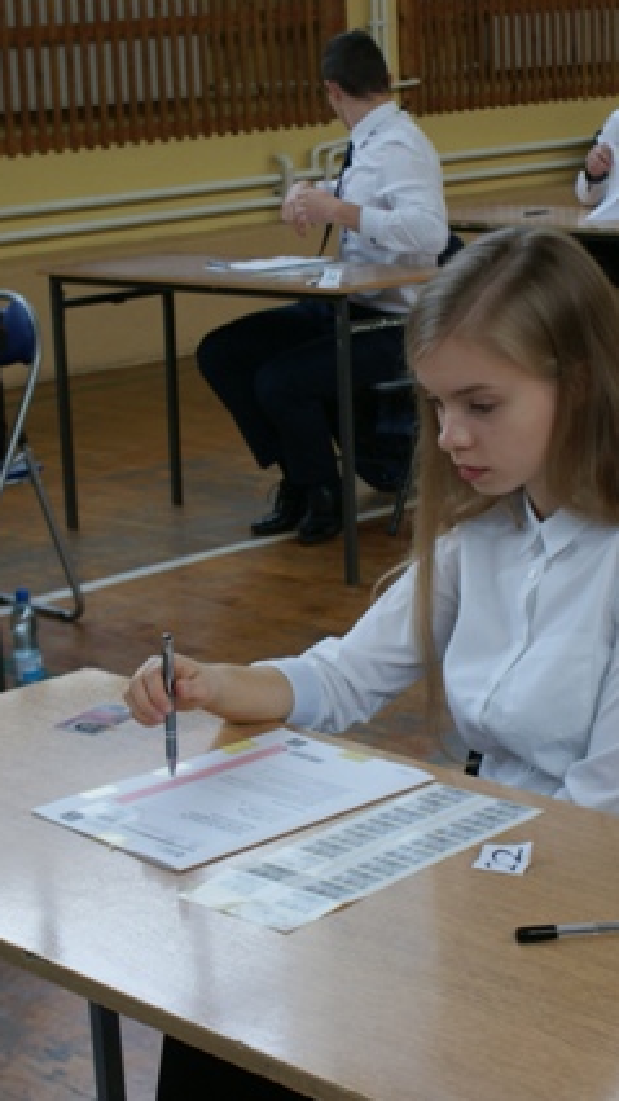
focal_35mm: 71
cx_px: 355
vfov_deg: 29.7
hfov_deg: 17.0
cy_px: 552
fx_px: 2072
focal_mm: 30
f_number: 5.6
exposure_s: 1/60
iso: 100
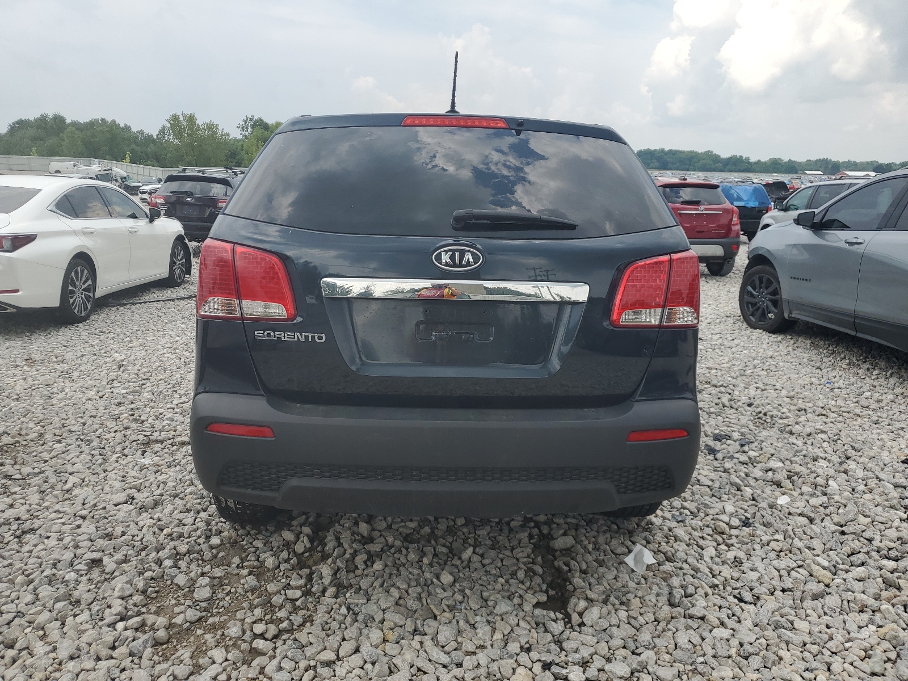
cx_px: 454
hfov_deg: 67.3
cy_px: 340
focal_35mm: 26
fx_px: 682
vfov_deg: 53.1
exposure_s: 1/2000
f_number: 1.5
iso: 50
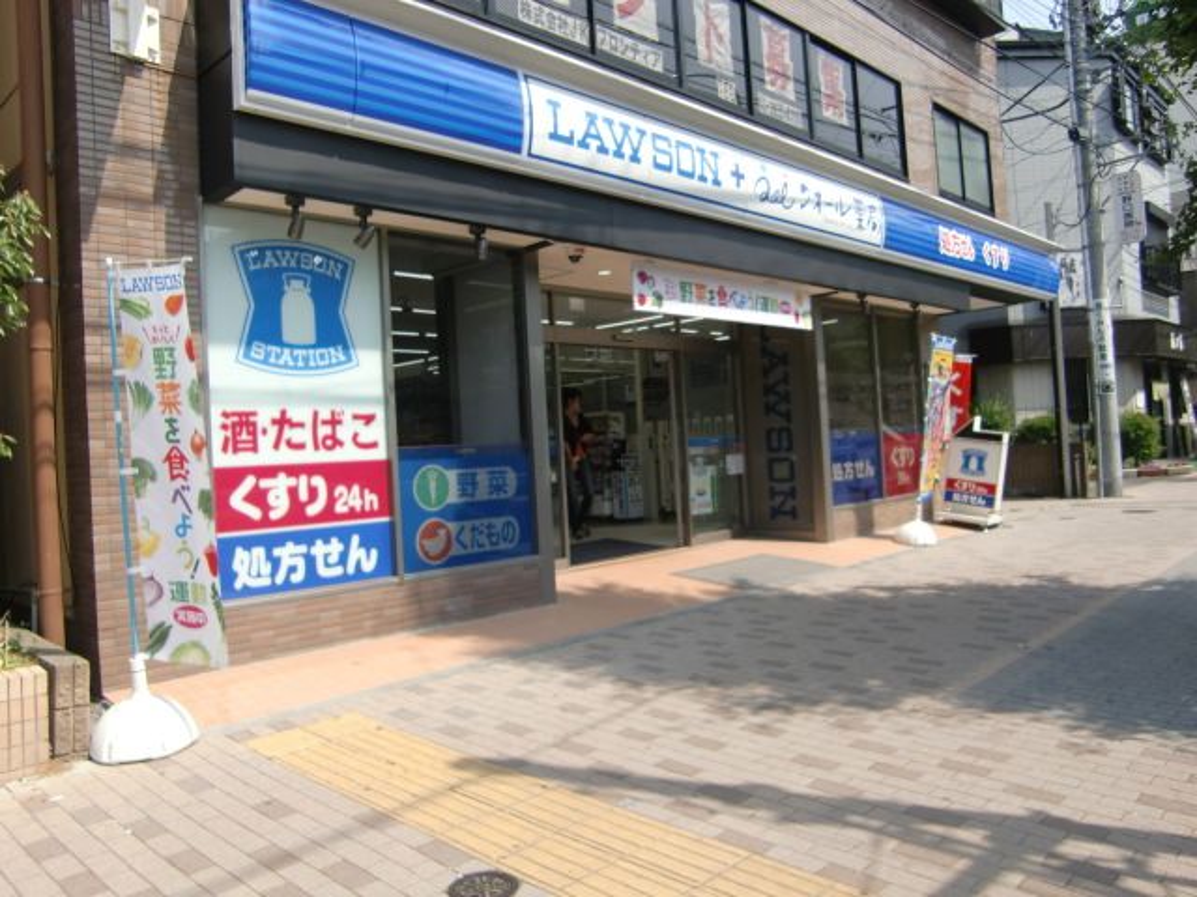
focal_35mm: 28
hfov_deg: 63.4
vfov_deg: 49.7
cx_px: 598
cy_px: 448
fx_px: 968
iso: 64
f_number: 2.6
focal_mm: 4.9
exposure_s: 1/800
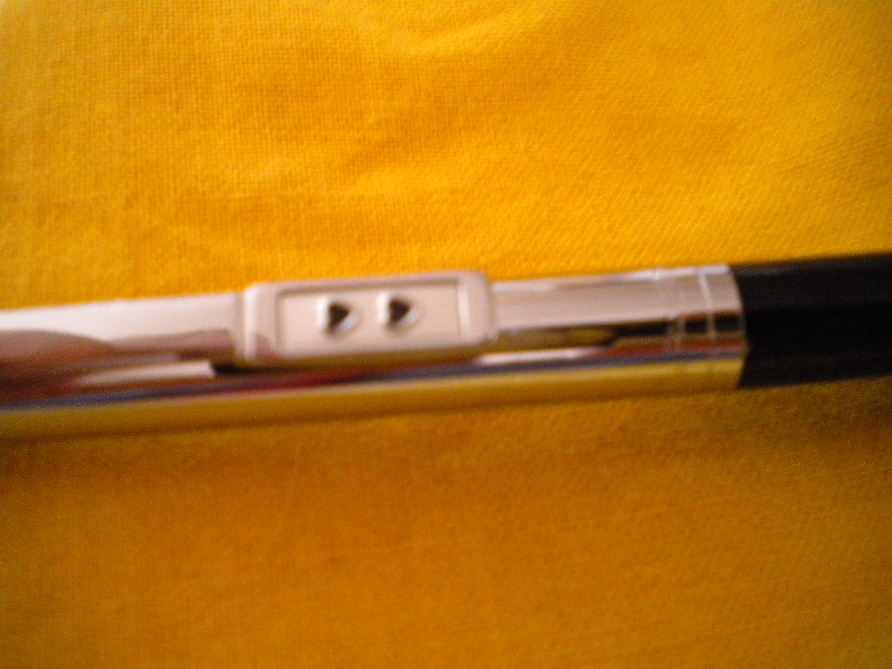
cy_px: 334
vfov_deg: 40.7
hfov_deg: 52.6
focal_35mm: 35
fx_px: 902
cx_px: 446
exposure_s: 1/8.9
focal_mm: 6.3
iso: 800
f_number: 3.1
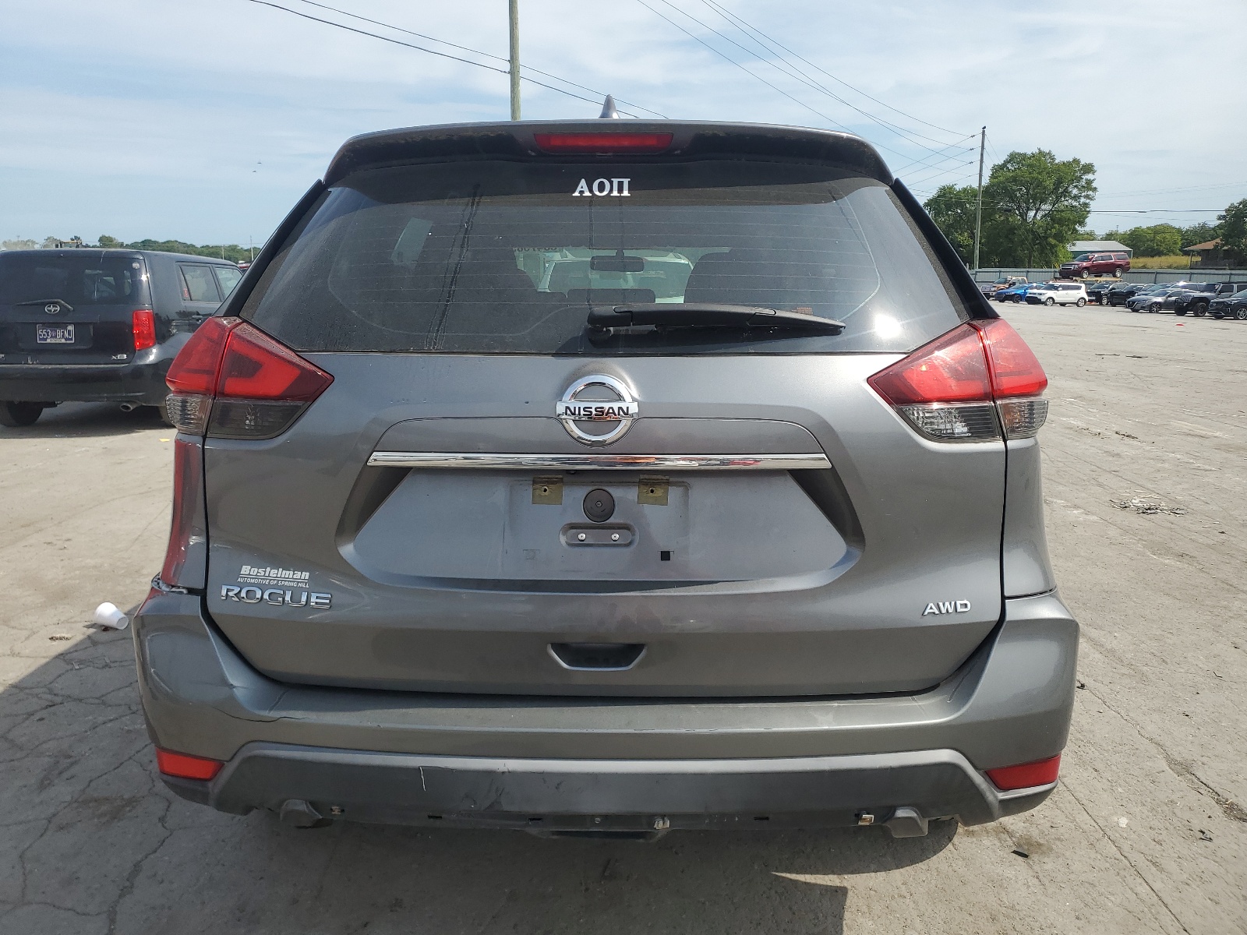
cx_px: 624
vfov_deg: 53.1
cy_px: 468
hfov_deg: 67.3
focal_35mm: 26
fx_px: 937
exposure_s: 1/3333
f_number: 1.5
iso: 50
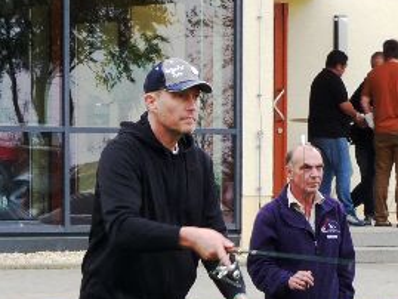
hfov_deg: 7.9
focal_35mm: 250
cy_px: 240
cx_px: 163
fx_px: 2876
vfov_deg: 5.9
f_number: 4.7
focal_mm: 14.2
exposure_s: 1/60
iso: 100
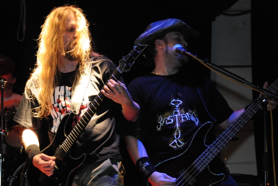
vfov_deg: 15.2
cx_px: 139
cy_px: 93
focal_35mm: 90
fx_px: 695
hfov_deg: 22.6
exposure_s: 1/30
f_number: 4.8
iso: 3200
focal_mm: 60
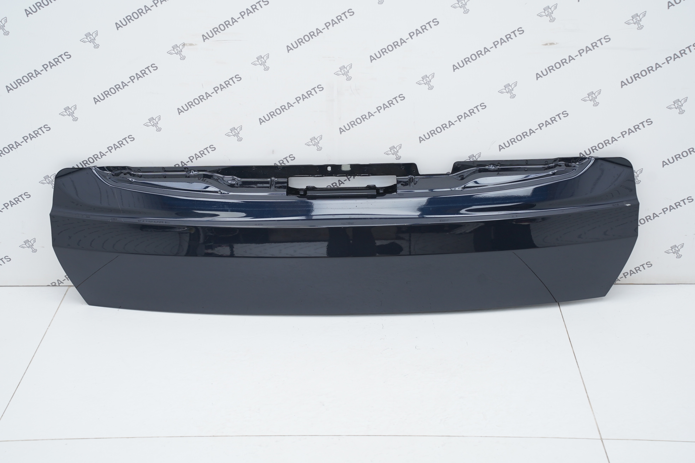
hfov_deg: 35.6
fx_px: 1081
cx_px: 348
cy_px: 232
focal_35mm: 56
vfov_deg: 24.2
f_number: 5.6
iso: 640
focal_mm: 56
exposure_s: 1/125
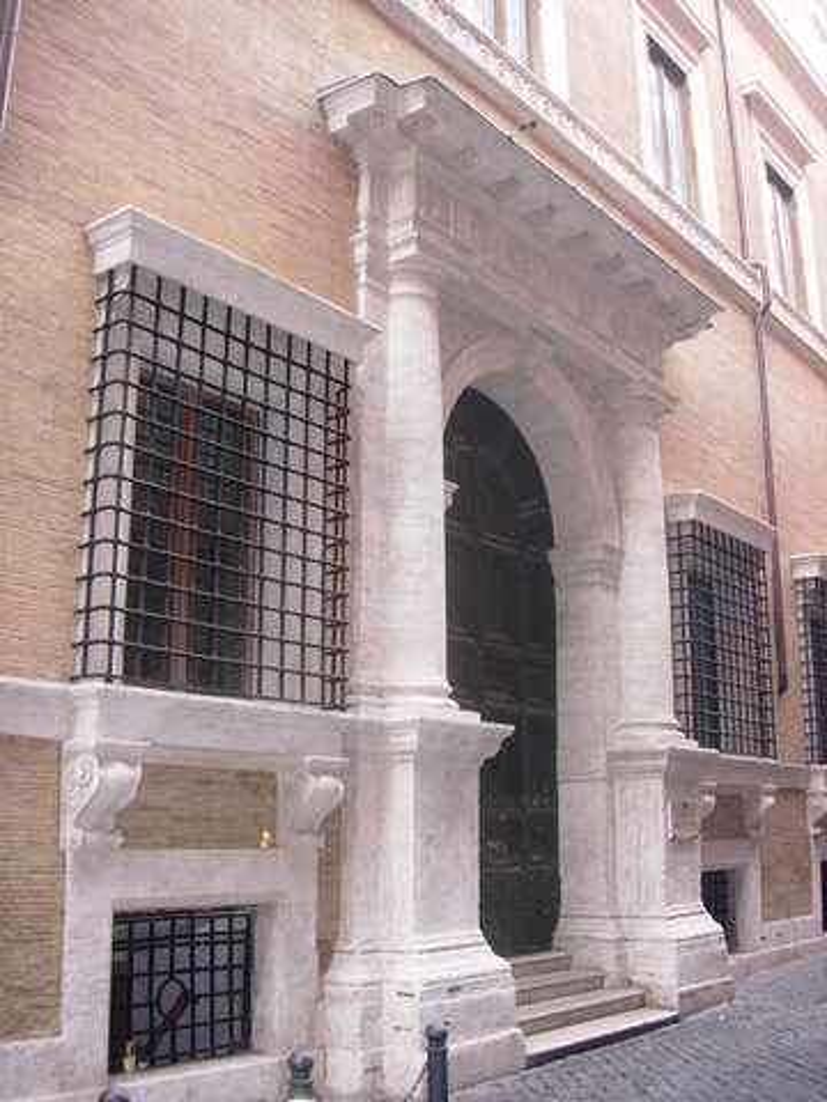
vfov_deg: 49.0
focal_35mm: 38
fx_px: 1210
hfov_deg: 37.7
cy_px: 551
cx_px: 414
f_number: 2.8
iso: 200
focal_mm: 7.8
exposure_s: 1/80.6
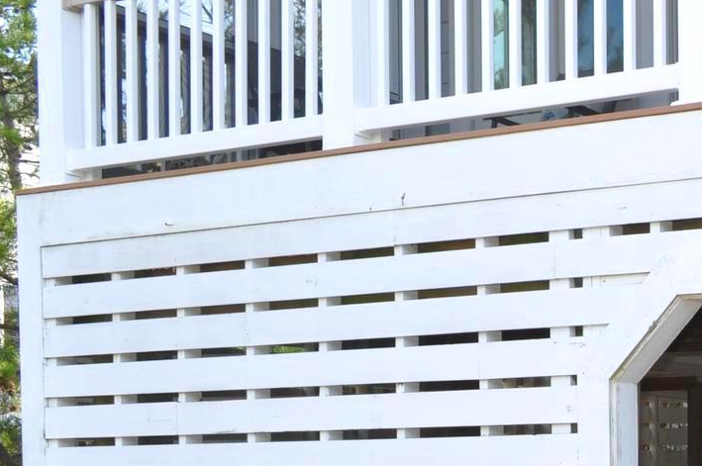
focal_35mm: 78
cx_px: 922
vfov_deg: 16.8
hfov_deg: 23.0
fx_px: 1519
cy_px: 543
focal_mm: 18
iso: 200
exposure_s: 1/80
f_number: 8
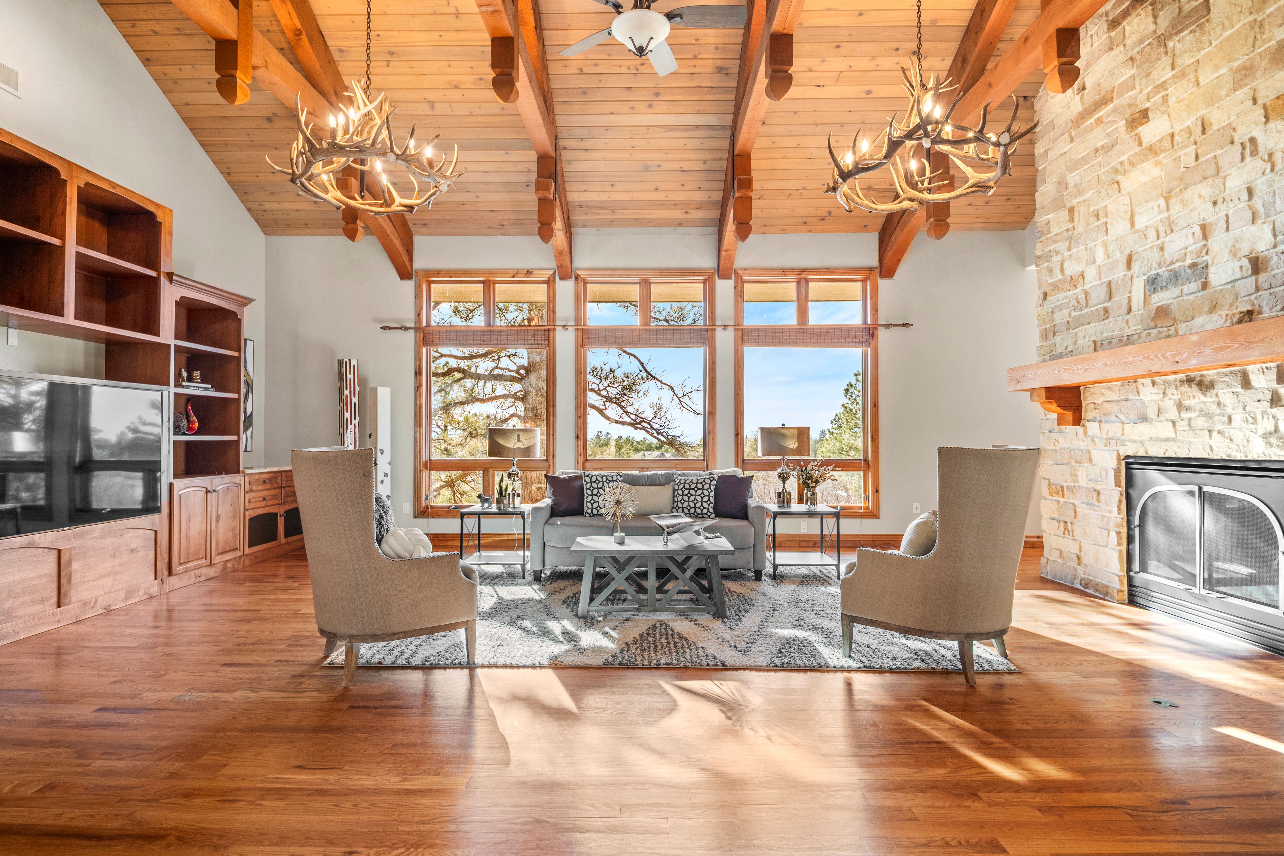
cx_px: 642
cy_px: 428
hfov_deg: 93.3
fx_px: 606
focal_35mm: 17
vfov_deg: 70.4
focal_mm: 17
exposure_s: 1/13
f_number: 7.1
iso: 400
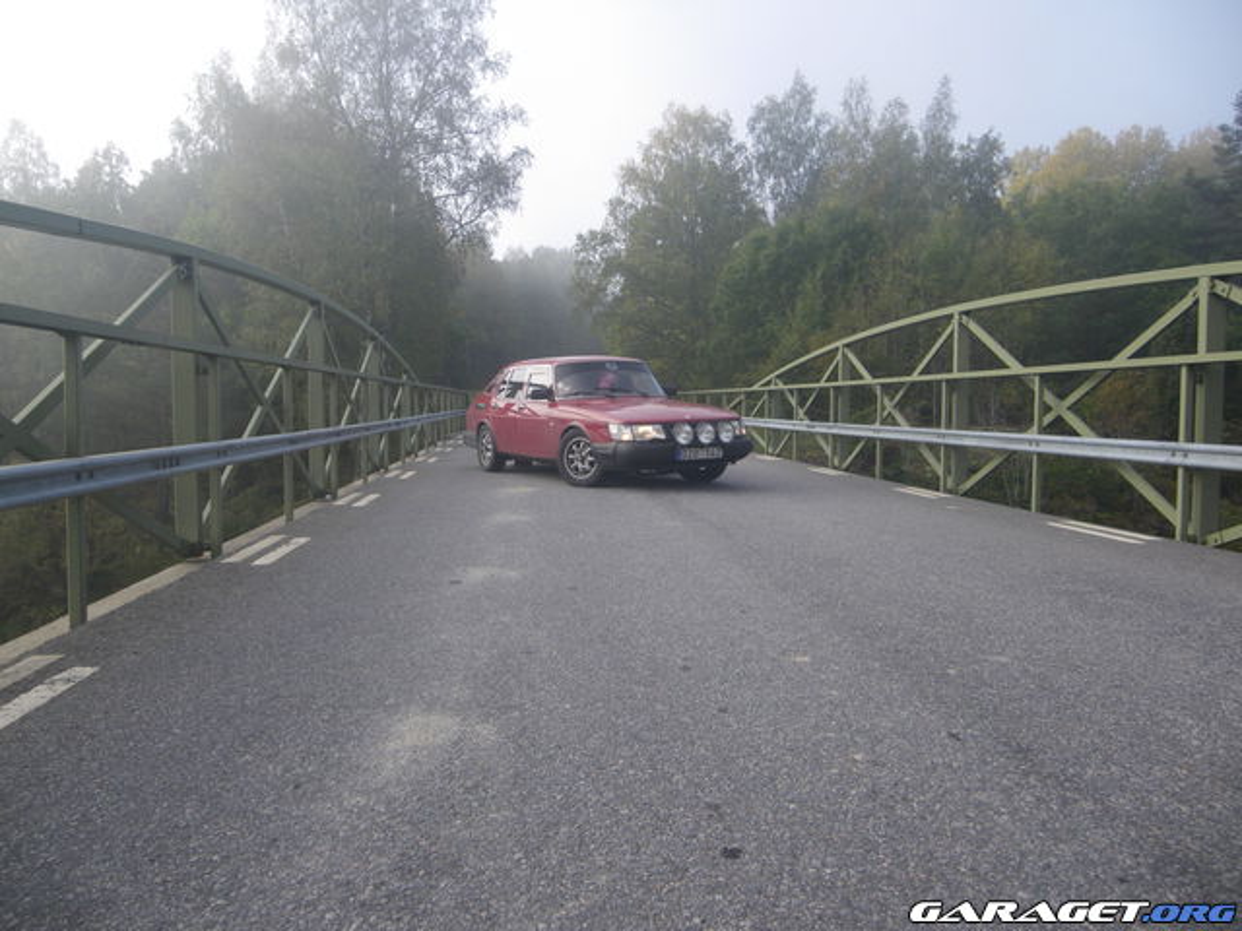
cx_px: 621
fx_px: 1005
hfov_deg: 63.4
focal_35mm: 28
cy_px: 466
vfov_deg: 49.7
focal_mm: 4.9
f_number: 2.6
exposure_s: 1/320
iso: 64
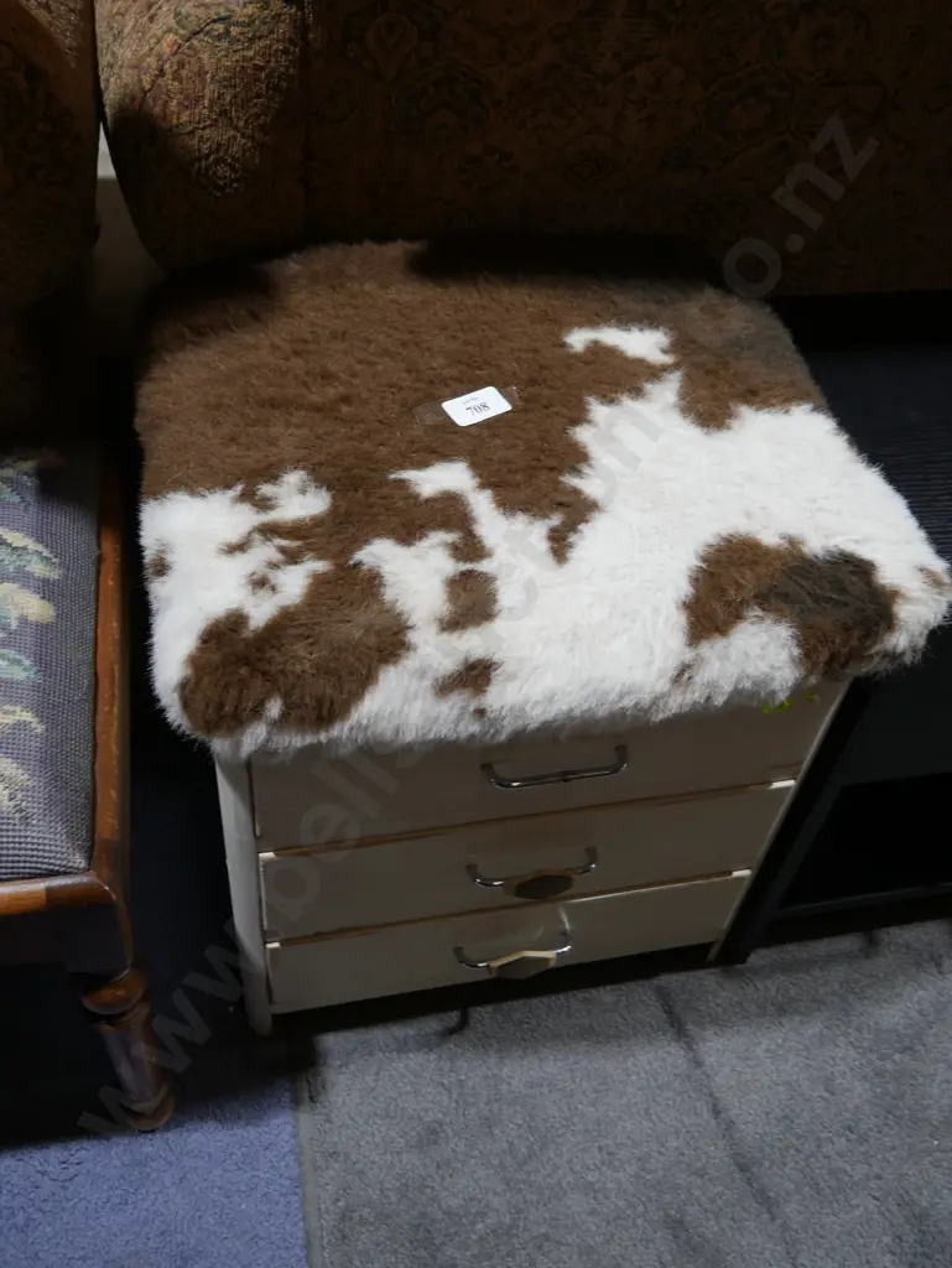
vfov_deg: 56.8
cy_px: 634
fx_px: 1172
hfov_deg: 44.2
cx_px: 476
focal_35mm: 32
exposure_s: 1/60
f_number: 3.6
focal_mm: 16
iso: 250
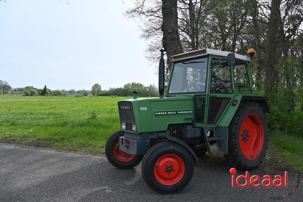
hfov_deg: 67.4
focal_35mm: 27
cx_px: 152
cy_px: 101
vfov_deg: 47.9
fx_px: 227
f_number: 7.1
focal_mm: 18
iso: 100
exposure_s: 1/400
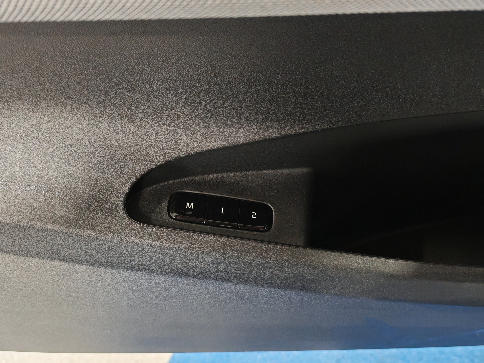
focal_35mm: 34
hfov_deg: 54.0
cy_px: 182
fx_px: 475
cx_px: 242
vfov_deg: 41.8
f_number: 1.9
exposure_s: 1/50
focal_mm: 6.12
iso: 2500
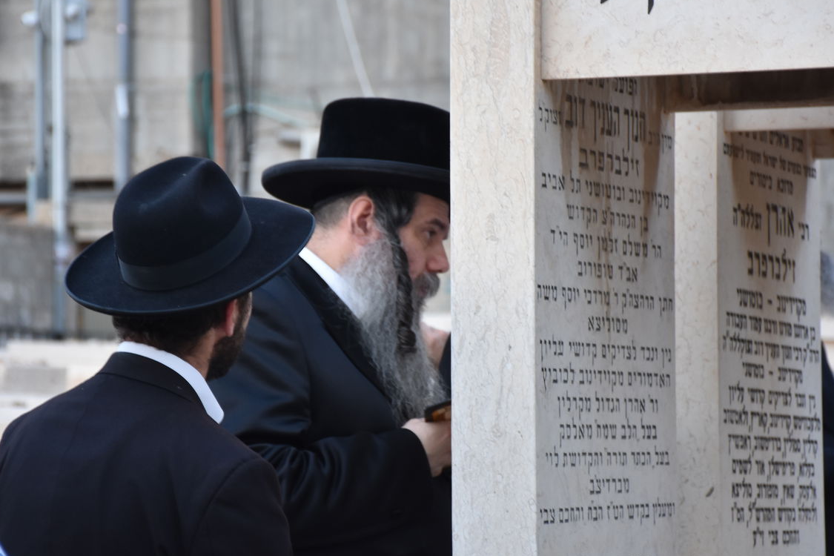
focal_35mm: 168
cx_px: 365
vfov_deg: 8.2
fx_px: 3892
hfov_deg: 12.2
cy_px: 306
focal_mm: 90
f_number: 5.6
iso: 800
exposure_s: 1/100
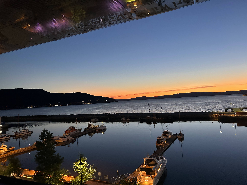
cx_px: 124
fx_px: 186
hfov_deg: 67.3
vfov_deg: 53.1
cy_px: 92
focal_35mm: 26
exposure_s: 1/50
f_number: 1.5
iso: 400
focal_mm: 5.7
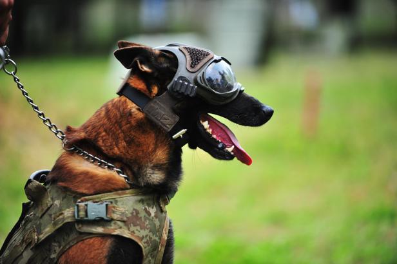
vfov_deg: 7.4
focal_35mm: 185
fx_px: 2039
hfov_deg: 11.1
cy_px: 132
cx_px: 198
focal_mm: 185
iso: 800
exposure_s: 1/2500
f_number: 2.8
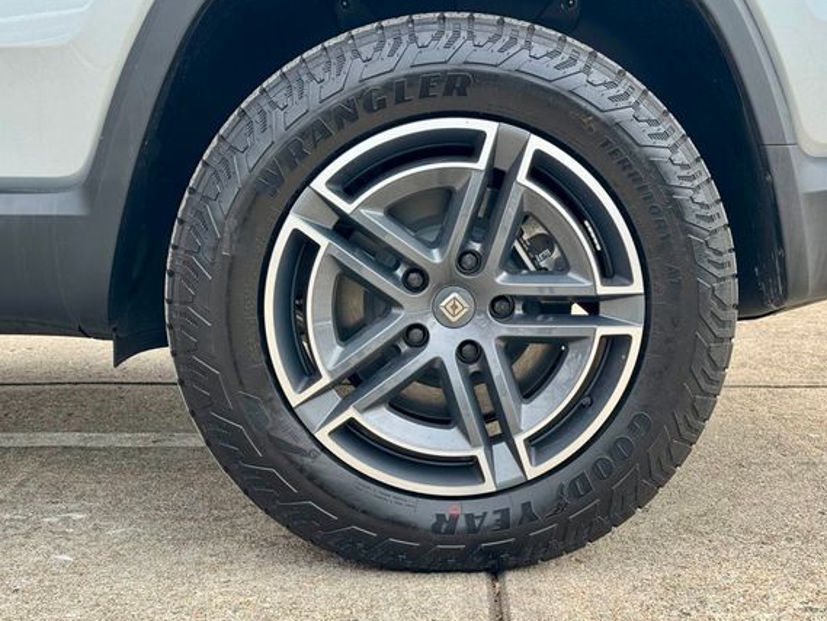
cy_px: 317
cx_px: 442
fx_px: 1290
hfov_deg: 35.5
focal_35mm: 54
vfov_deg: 27.0
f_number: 1.78
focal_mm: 6.76
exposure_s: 1/658
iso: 64
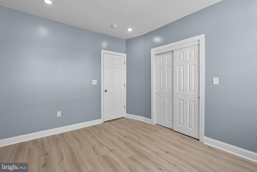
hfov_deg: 96.7
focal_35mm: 16
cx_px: 128
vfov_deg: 73.8
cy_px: 86
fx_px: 114
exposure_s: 1/80
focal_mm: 16
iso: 1600
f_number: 8
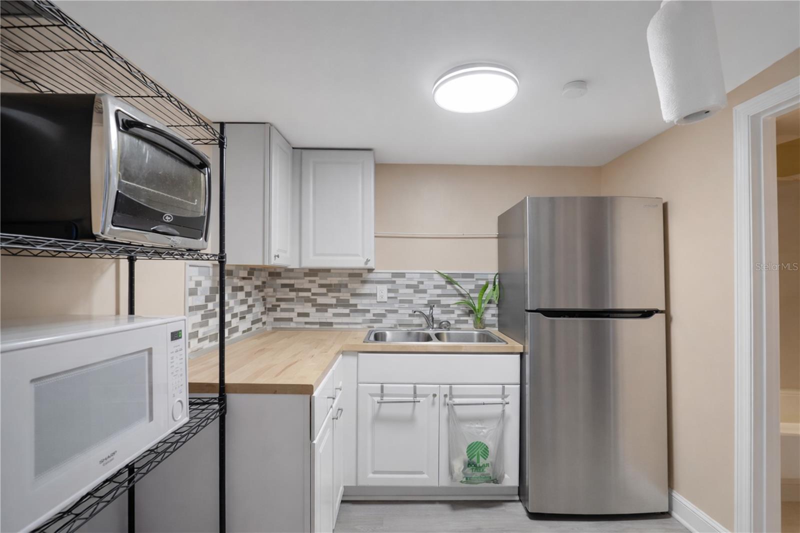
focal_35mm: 17
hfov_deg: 93.3
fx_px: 378
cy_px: 266
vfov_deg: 70.4
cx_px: 400
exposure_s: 1/350
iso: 640
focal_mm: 17
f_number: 8
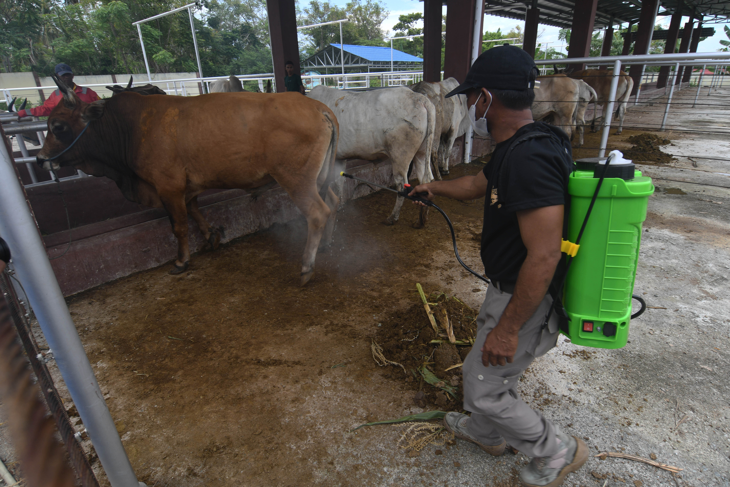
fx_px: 365
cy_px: 244
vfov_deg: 67.4
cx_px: 365
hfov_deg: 90.0
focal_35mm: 18
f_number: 5
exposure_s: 1/160
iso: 100
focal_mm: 12
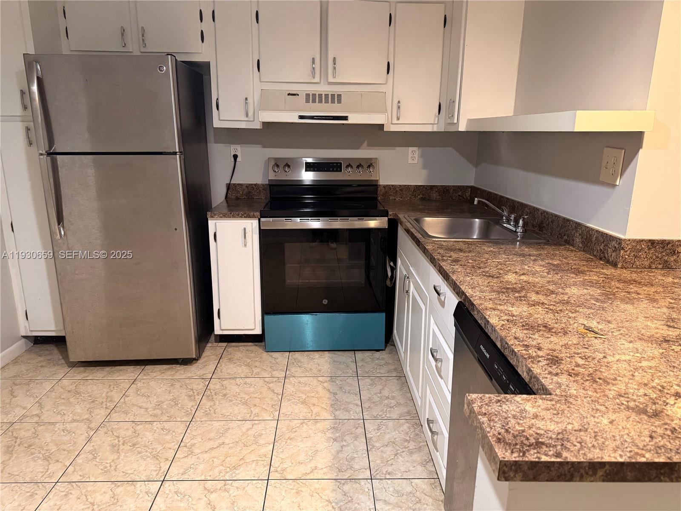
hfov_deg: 71.6
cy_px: 256
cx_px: 340
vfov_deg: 56.8
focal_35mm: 24
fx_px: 472
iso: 500
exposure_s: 1/60
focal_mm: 6.76
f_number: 1.78
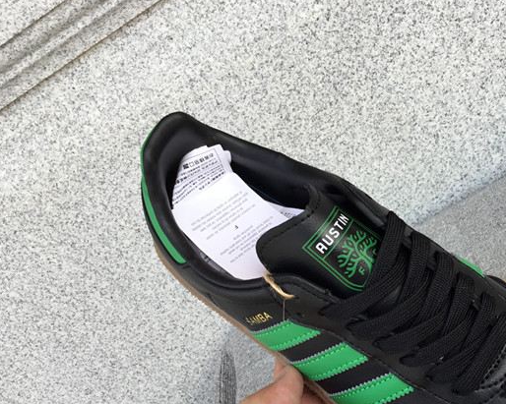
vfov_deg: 28.4
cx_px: 390
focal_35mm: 53
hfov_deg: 34.5
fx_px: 794
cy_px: 281
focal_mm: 3.3
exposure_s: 1/137
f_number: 2.4
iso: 25
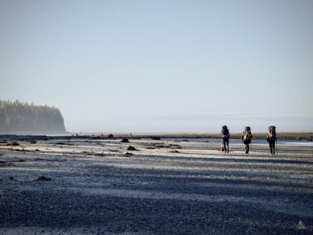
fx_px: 1085
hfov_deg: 16.4
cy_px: 118
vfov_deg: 12.3
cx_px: 156
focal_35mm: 120
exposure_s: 1/1513
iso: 50
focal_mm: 15.66
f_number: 2.8
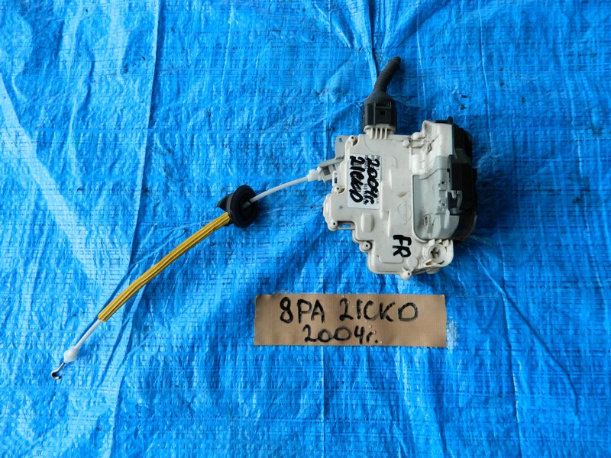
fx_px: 441
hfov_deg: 69.4
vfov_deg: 54.9
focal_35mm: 25
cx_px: 306
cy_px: 229
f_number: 3.1
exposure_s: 1/250
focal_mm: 4.5
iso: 160
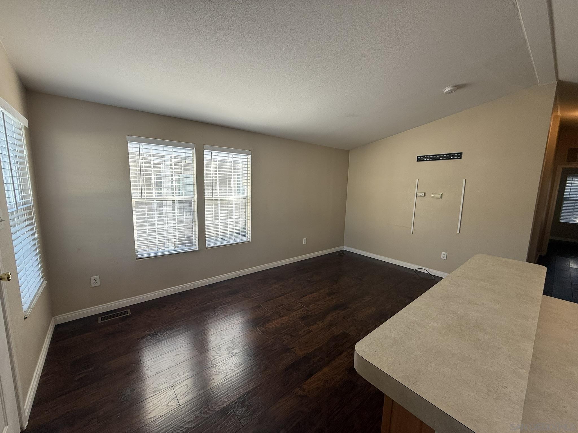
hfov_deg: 102.1
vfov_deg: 85.7
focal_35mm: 14
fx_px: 234
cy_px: 216
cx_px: 289
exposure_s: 1/120
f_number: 2.2
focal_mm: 2.22
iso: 64
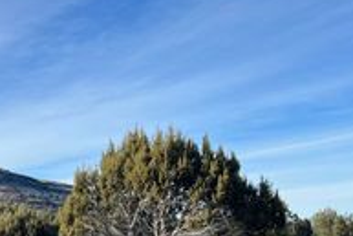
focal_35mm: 70
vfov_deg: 19.0
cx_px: -84
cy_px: 230
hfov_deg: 25.5
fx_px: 687
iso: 50
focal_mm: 5.1
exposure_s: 1/2463
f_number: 1.6
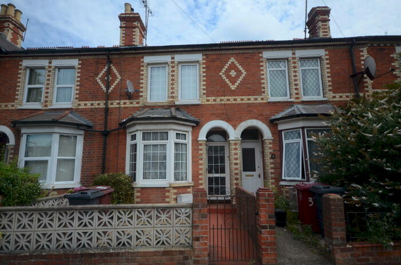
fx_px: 217
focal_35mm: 20
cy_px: 132
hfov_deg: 85.6
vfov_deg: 62.9
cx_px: 200
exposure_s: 1/6400
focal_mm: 13
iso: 800
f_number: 4.5
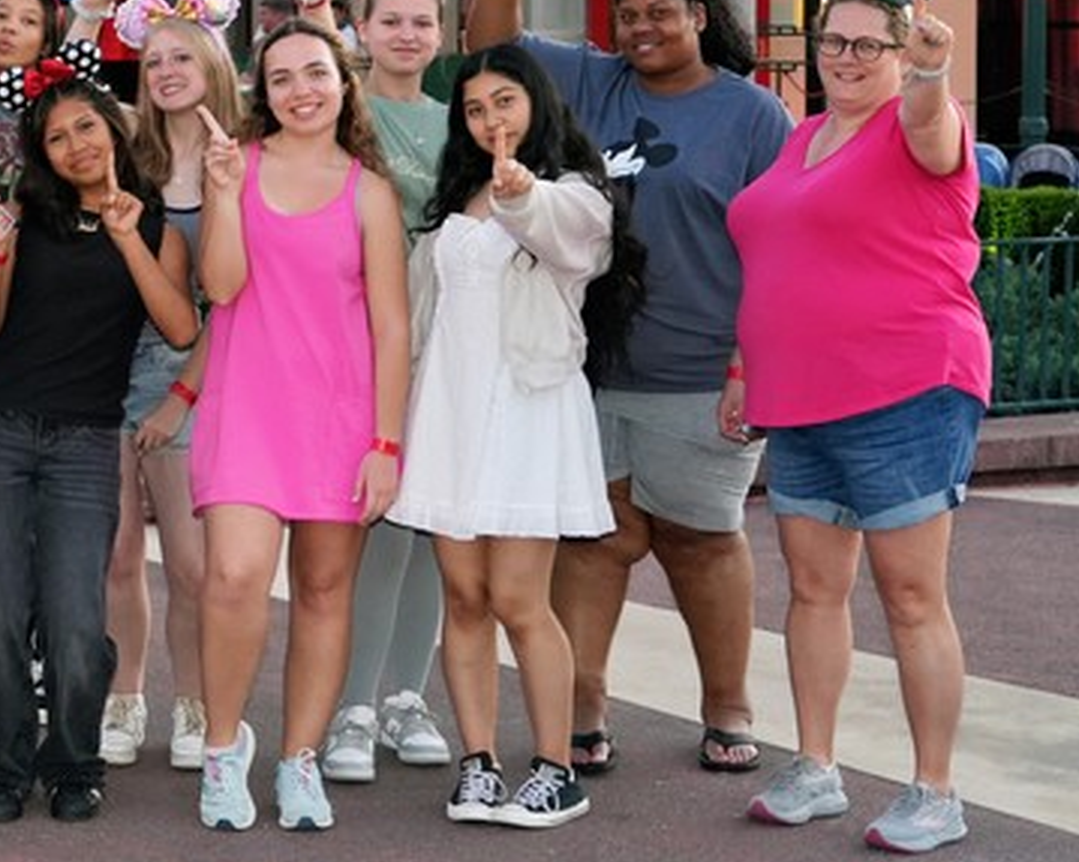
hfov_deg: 16.7
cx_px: -409
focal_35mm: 107
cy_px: 113
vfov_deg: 14.3
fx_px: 3416
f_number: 4
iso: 1600
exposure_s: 1/60
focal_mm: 40
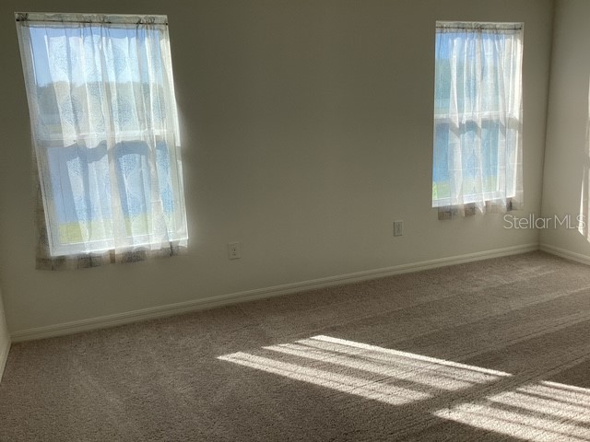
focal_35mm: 31
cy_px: 221
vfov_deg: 45.4
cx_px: 295
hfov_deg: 58.4
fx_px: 528
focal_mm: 3.3
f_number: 2.4
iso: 25
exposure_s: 1/283
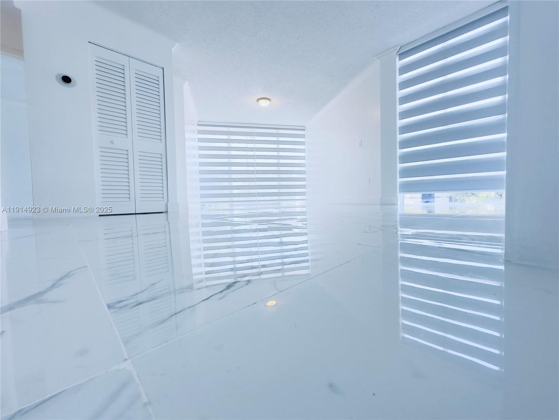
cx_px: 280
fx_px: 226
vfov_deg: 85.7
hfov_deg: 102.1
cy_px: 210
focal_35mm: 14
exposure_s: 1/120
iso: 200
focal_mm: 2.22
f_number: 2.2
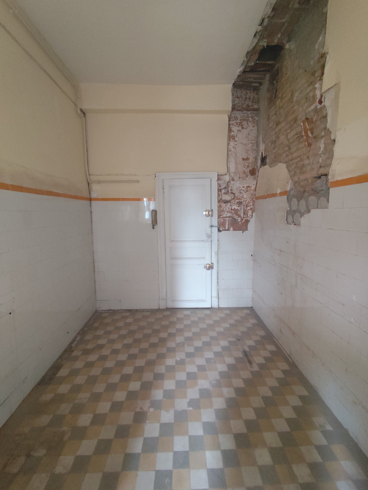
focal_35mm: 16
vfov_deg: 94.5
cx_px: 184
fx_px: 227
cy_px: 245
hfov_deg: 78.2
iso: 1250
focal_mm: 1.65
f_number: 2.2
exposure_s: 1/33.3
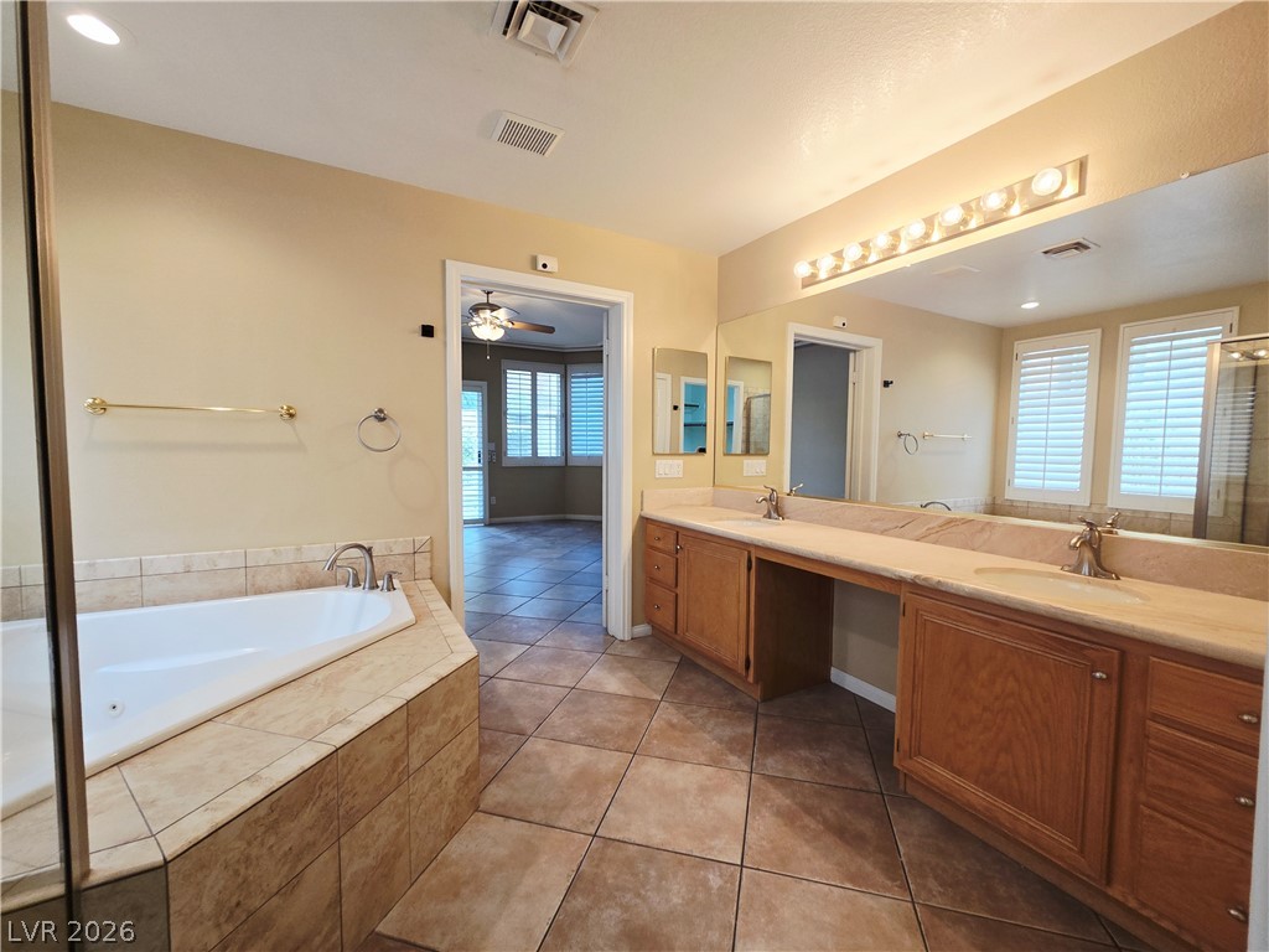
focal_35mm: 13
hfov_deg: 106.2
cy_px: 476
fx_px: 477
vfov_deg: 89.9
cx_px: 634
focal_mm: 2.2
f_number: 2.2
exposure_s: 1/60
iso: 80
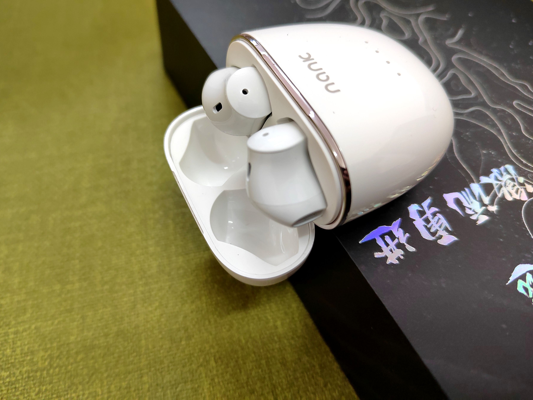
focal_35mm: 25
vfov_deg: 54.8
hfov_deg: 69.3
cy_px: 183
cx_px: 245
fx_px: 385
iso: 2566
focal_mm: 5.52
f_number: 1.9
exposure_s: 1/50
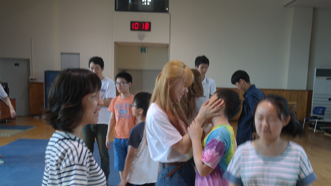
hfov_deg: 47.3
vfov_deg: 27.3
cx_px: 174
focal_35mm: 43
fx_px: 377
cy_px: 144
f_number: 3.5
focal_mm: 20
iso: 200
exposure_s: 1/40
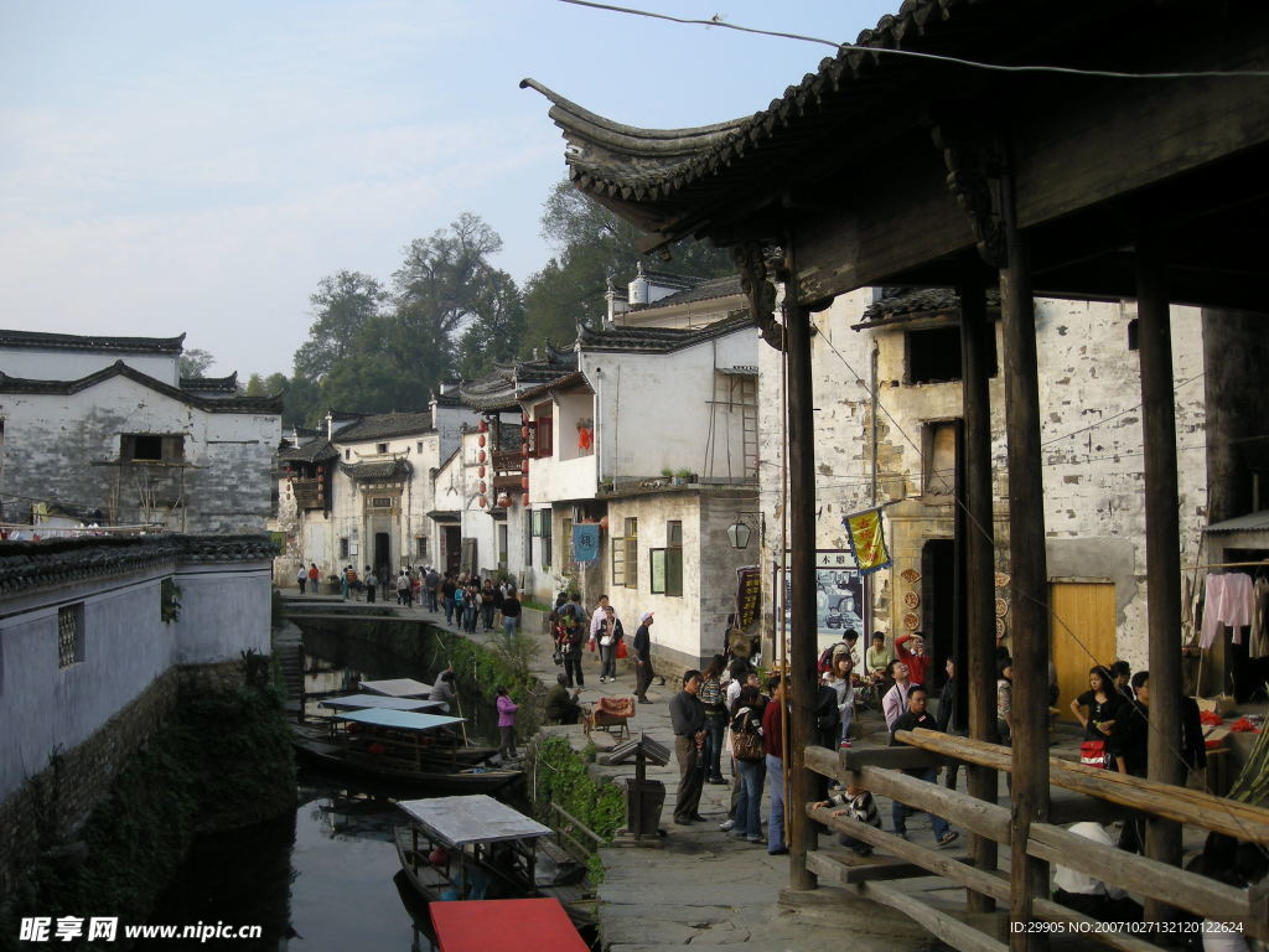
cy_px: 476
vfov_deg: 40.7
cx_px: 634
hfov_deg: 52.6
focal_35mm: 35
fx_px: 1283
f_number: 2.8
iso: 50
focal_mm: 5.7
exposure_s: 1/260
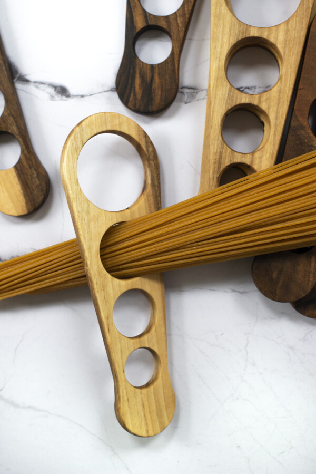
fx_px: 658
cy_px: 237
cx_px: 158
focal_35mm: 50
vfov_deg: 39.6
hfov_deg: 27.0
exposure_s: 1/125
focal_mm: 50
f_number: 4.5
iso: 250
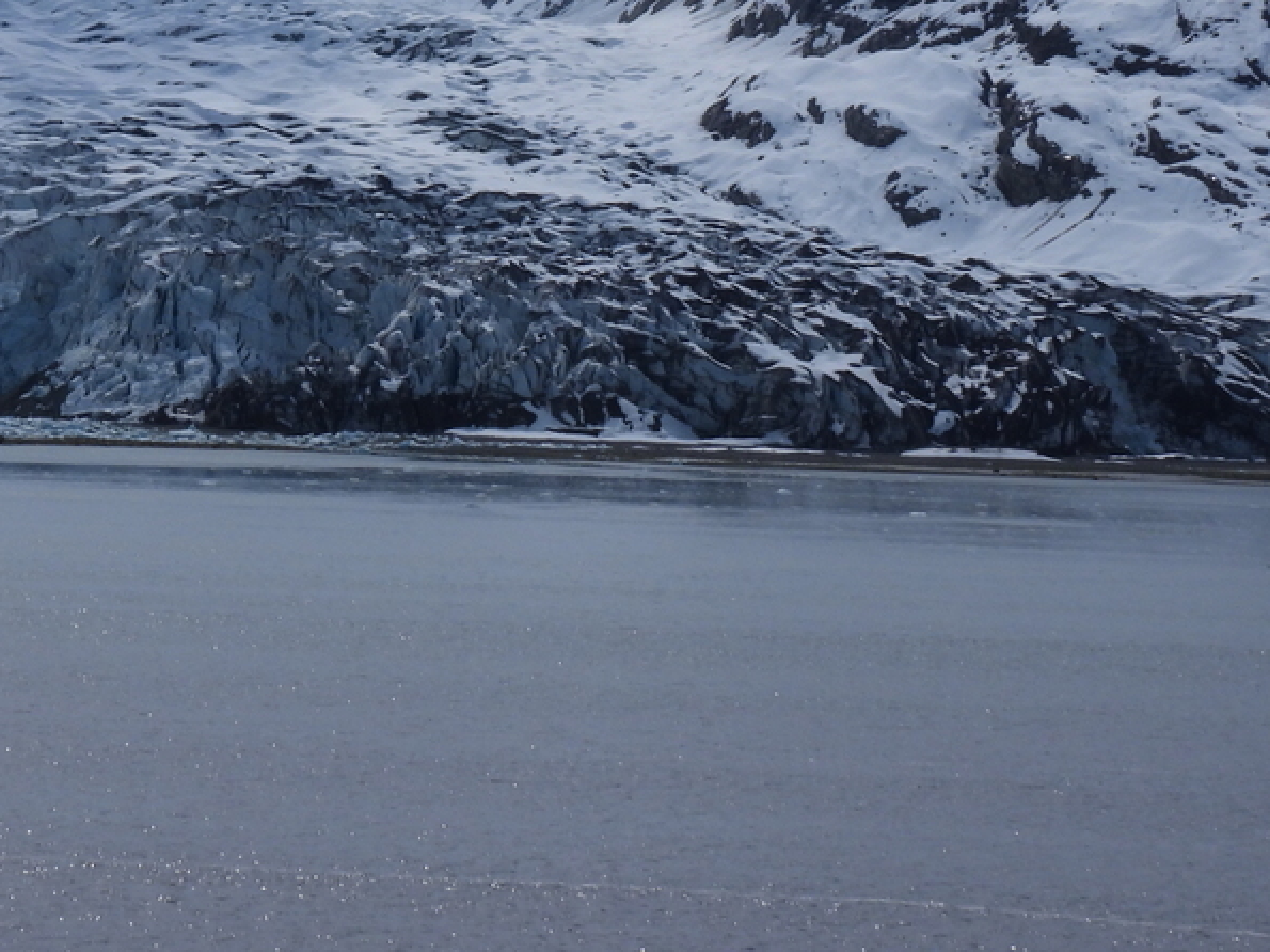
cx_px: 149
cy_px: -68
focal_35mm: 183
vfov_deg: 8.1
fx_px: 6713
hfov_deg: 10.8
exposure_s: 1/1600
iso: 100
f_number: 7.1
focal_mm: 15.2
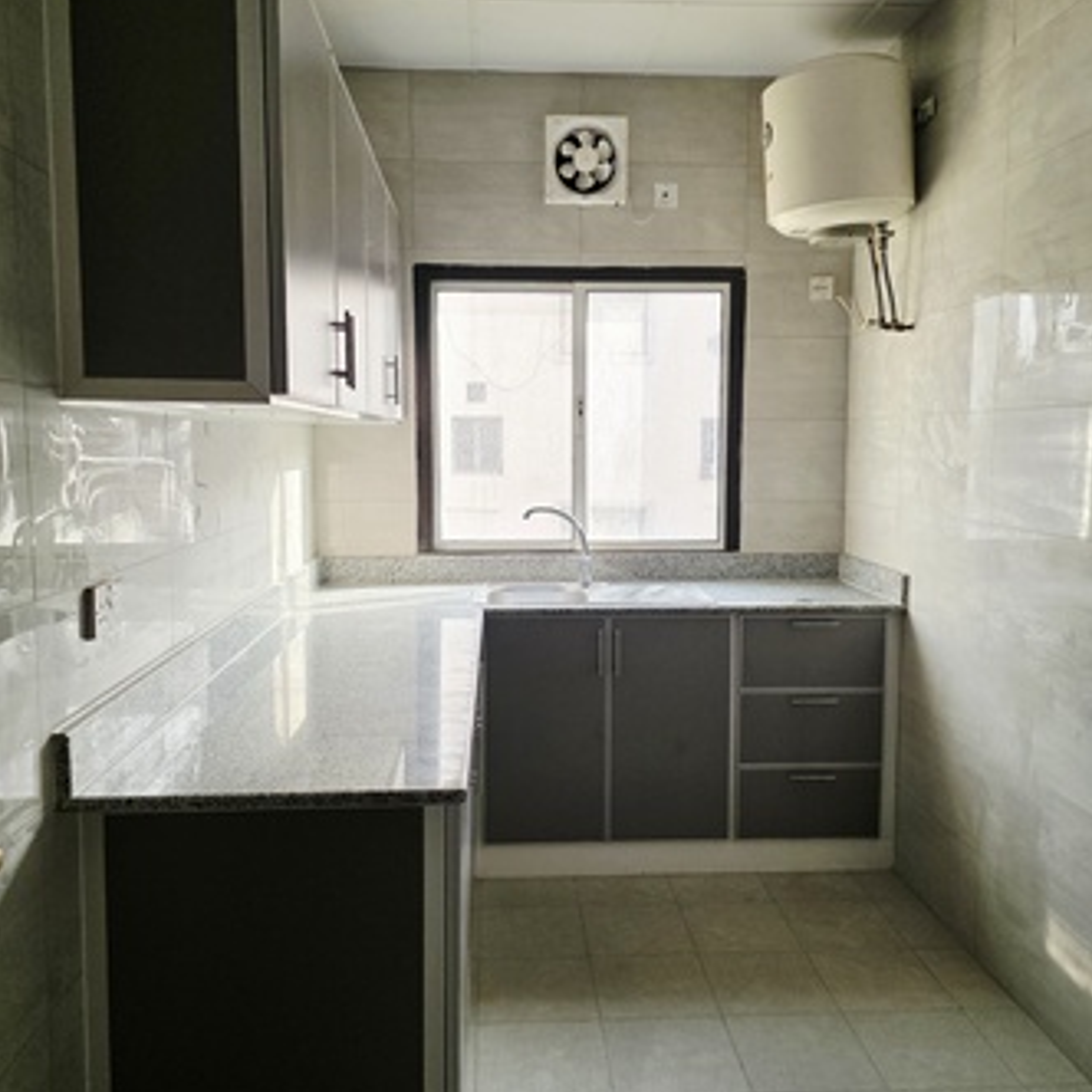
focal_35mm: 28
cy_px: 548
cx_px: 558
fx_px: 999
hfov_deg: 57.3
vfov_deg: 57.3
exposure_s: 1/182
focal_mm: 6.3
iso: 160
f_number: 1.7
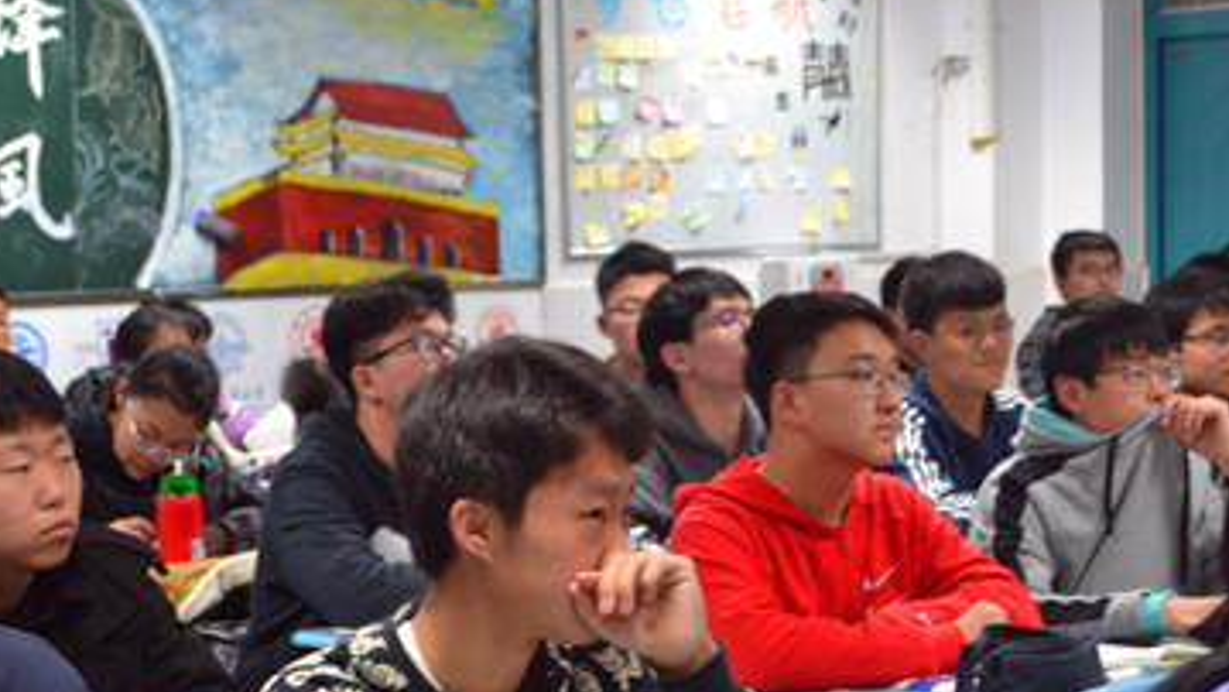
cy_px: 476
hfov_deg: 23.2
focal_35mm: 92
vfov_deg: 13.1
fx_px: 2994
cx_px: 561
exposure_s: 1/15
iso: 400
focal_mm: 35
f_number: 5
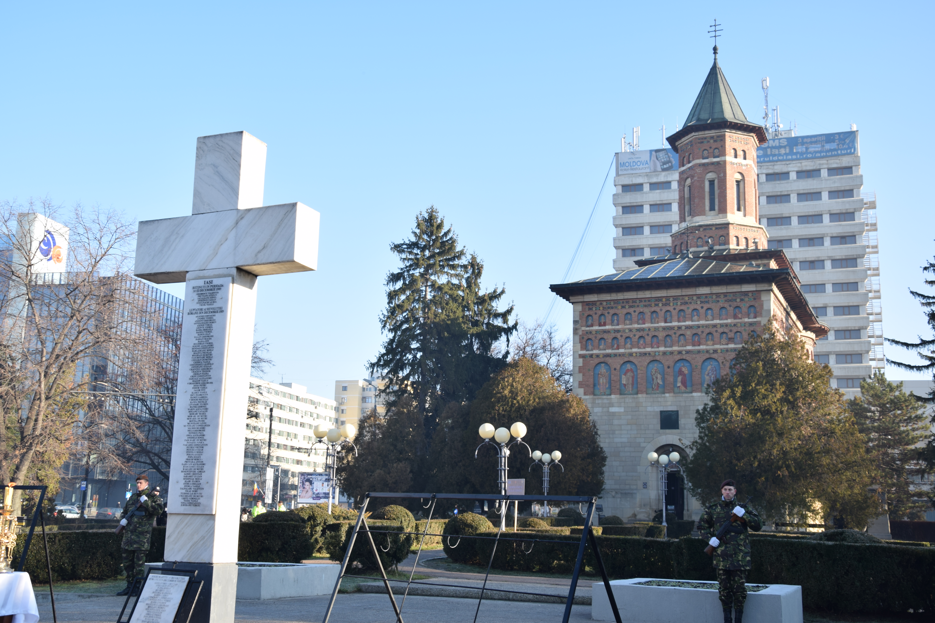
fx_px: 1013
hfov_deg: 49.6
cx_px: 468
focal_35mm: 39
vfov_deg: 34.2
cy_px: 312
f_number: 7.1
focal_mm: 26
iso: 100
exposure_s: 1/100
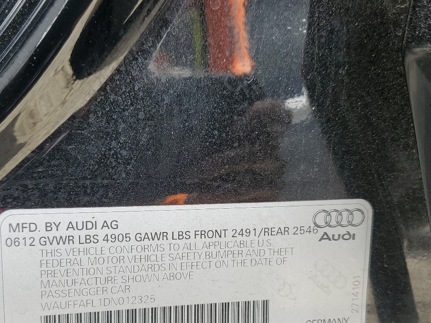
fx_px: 573
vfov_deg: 31.3
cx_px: 192
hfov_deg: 41.2
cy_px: 212
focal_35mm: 46
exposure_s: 1/370
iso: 50
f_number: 1.5
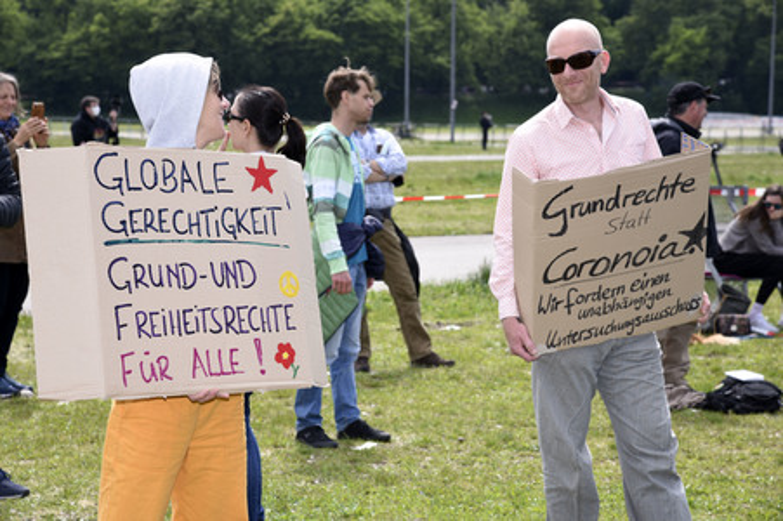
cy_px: 260
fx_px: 2282
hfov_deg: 19.5
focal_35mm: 105
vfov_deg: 13.0
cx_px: 392
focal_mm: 105
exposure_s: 1/160
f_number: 9
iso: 160
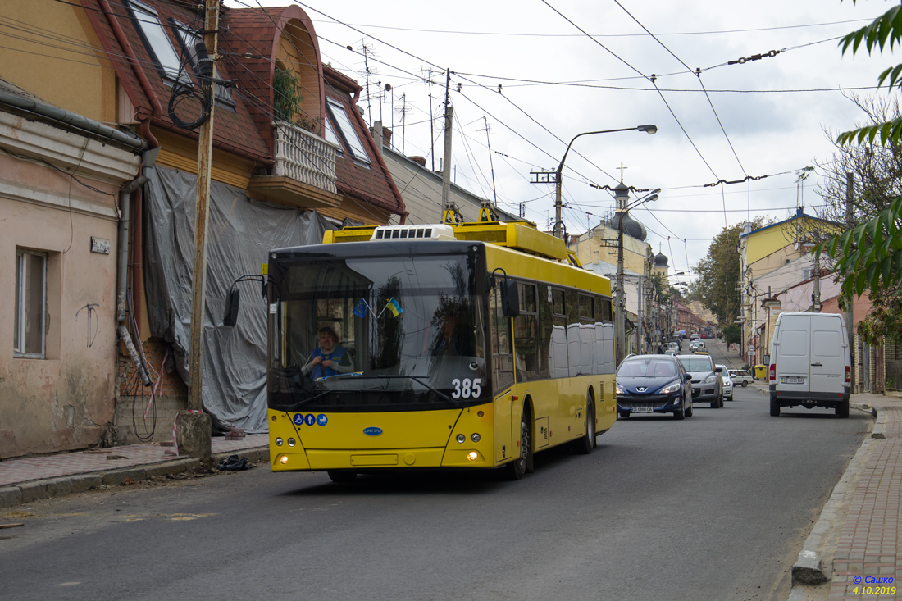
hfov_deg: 27.0
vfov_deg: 18.2
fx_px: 1879
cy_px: 300
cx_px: 451
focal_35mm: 75
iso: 200
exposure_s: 1/640
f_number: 5
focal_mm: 50
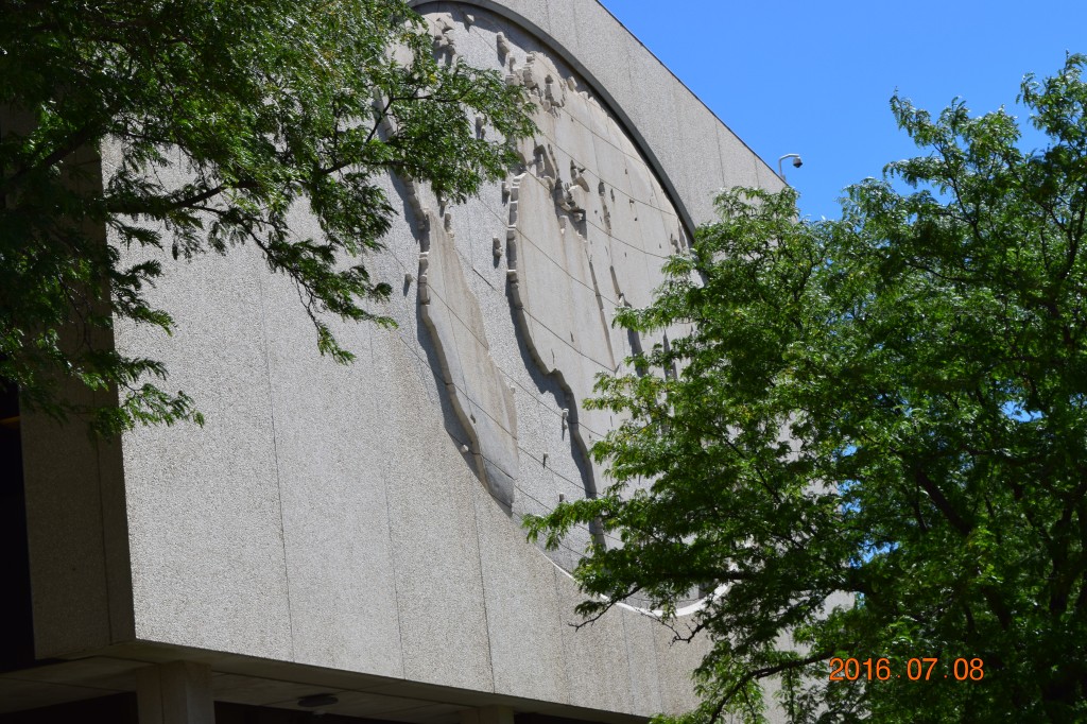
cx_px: 544
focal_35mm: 78
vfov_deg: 17.5
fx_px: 2354
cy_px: 362
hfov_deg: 26.0
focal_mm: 52
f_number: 11
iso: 360
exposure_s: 1/500
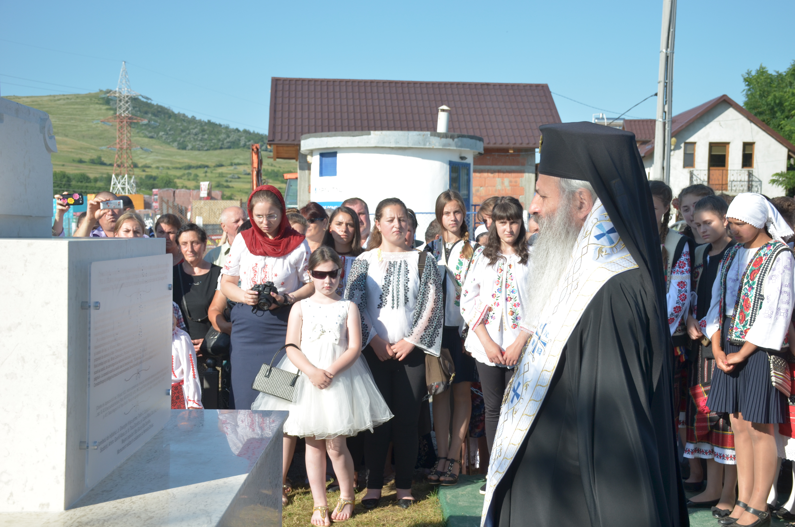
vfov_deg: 26.4
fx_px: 1124
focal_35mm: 51
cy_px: 264
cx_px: 398
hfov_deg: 39.0
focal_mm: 34
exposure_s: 1/640
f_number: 5.6
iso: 250
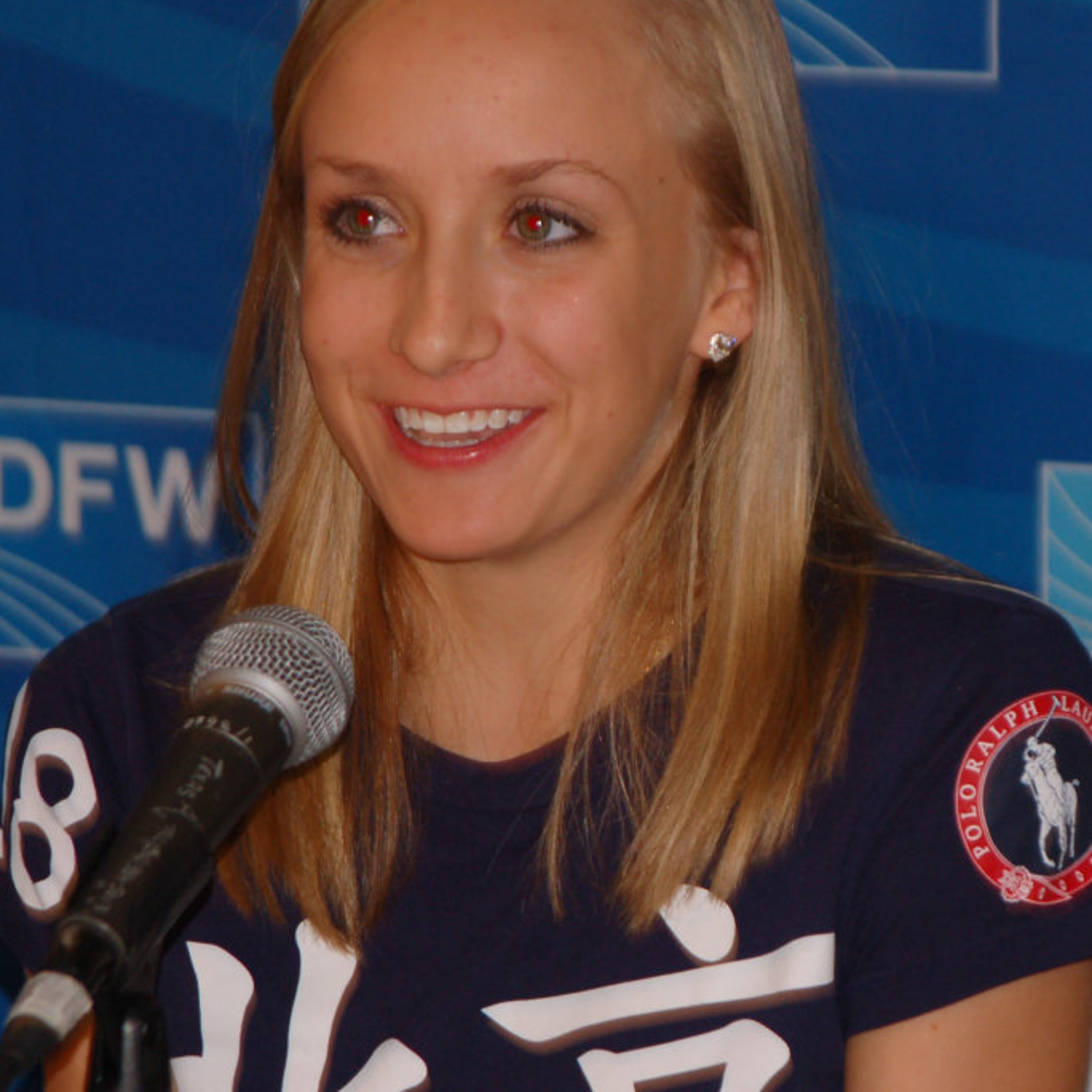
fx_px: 11064
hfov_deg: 5.6
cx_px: 924
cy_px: 456
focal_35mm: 310
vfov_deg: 5.7
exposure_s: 1/60
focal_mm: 130
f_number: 6
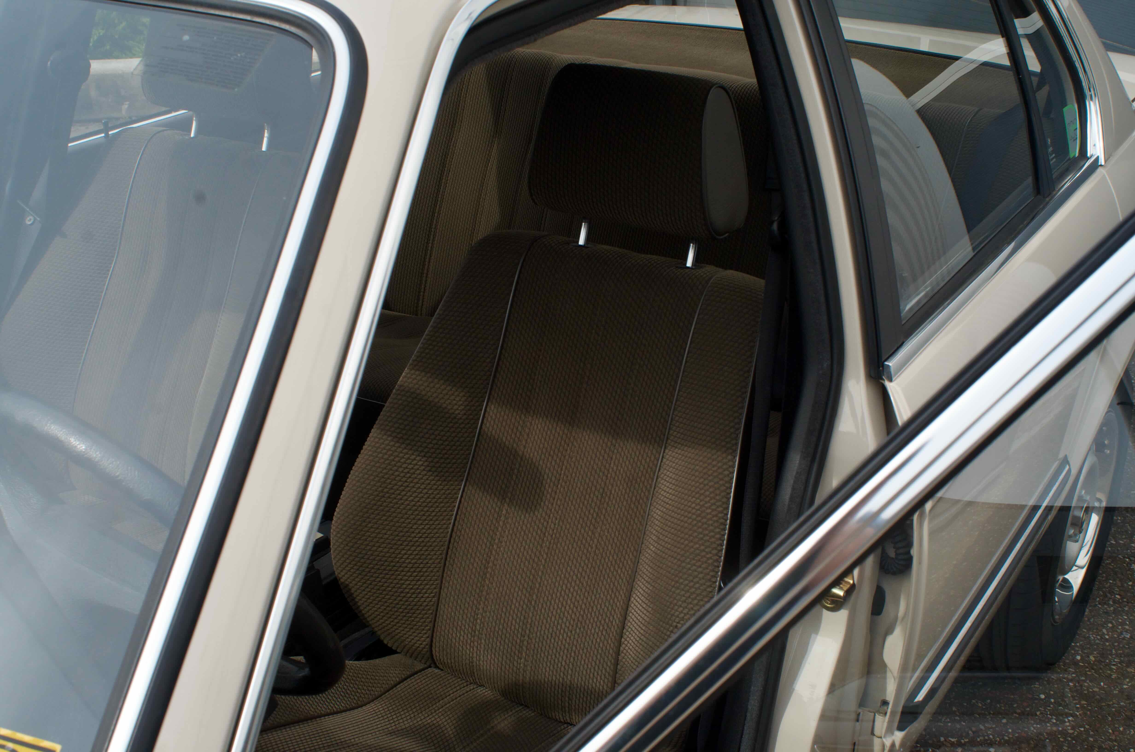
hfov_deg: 46.5
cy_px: 376
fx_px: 1321
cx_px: 568
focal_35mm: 42
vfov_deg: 31.8
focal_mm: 28
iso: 500
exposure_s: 1/500
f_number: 11
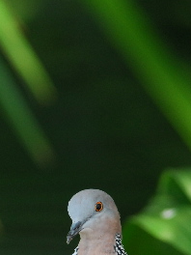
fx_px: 10138
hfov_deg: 1.1
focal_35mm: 1378
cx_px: 47
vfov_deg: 1.4
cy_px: 281
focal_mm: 420
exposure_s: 1/60
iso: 400
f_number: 7.1
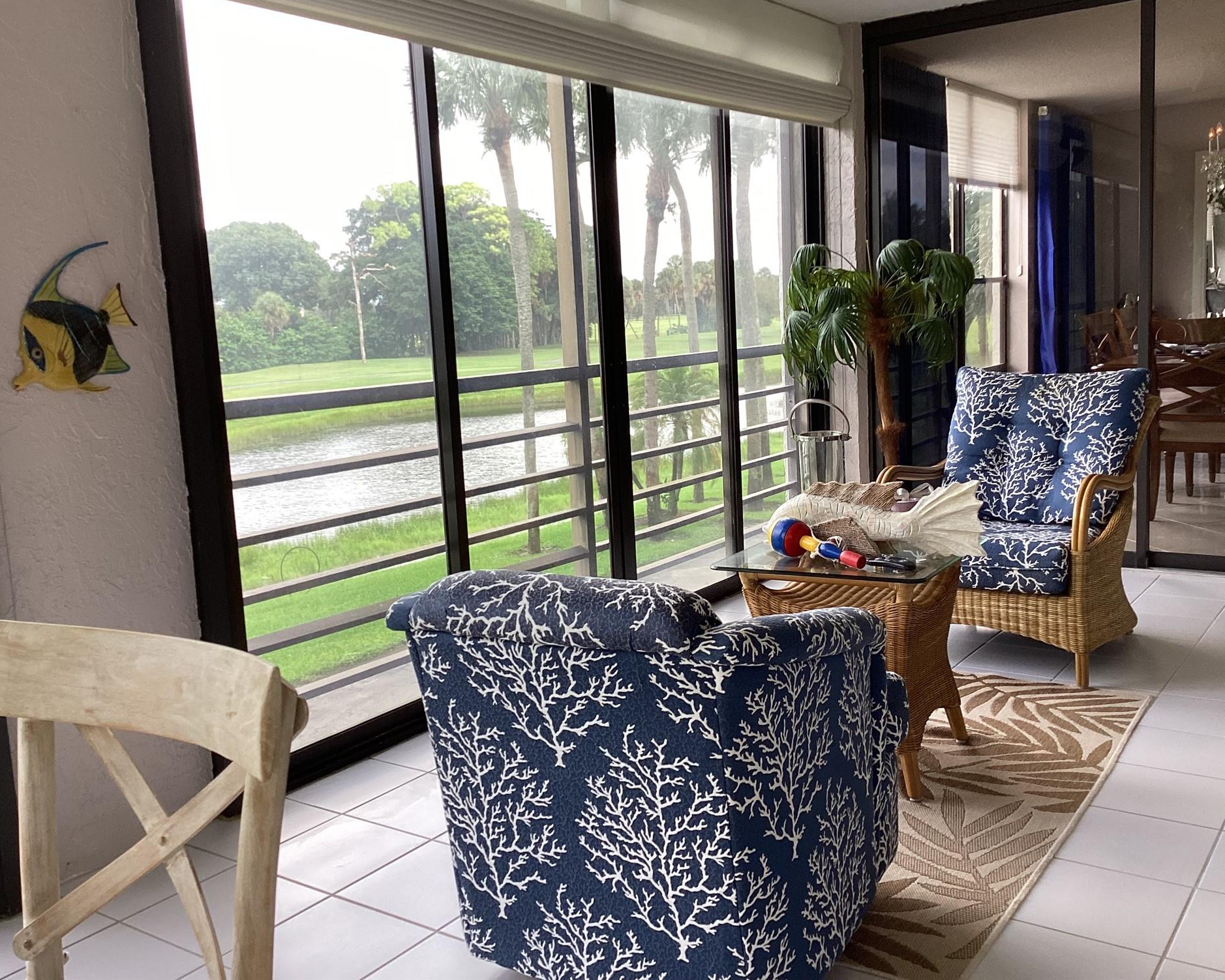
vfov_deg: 44.5
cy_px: 480
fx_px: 1196
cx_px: 603
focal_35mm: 33
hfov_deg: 54.2
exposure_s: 1/100
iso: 64
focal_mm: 3.3
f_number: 2.4
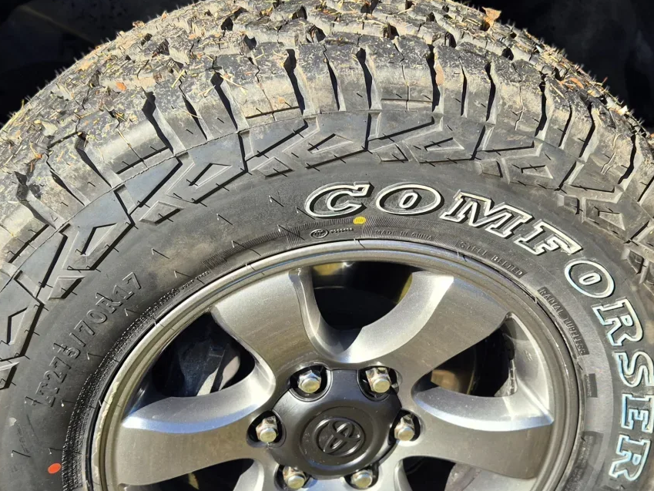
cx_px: 316
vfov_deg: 28.0
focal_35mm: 52
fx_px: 983
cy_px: 268
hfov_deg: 36.8
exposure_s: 1/431
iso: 25
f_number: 1.8
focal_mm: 5.4
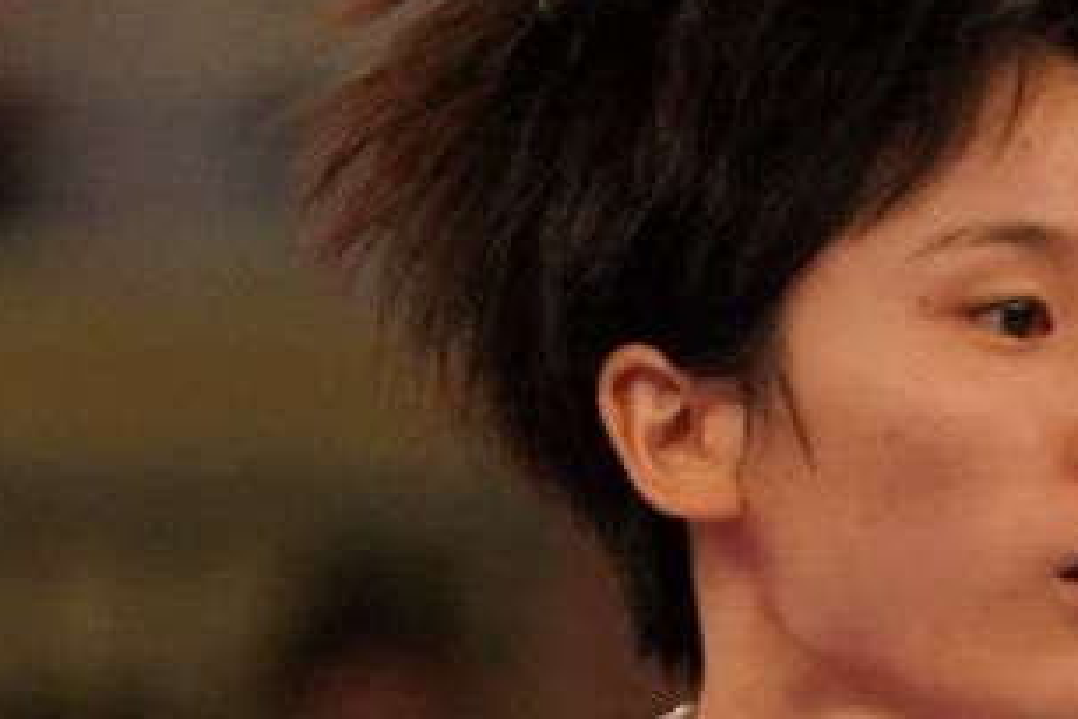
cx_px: 1680
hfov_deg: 1.2
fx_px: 52249
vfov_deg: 0.8
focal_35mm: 1745
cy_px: 1621
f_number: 2.8
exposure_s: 1/1000
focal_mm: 198
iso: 1600
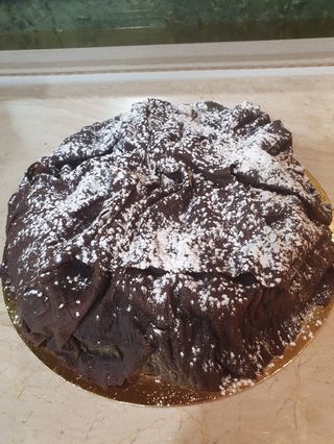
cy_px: 222
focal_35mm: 26
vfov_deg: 67.3
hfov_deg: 53.1
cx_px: 167
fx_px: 334
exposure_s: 1/50
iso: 250
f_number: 2.4
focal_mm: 4.32
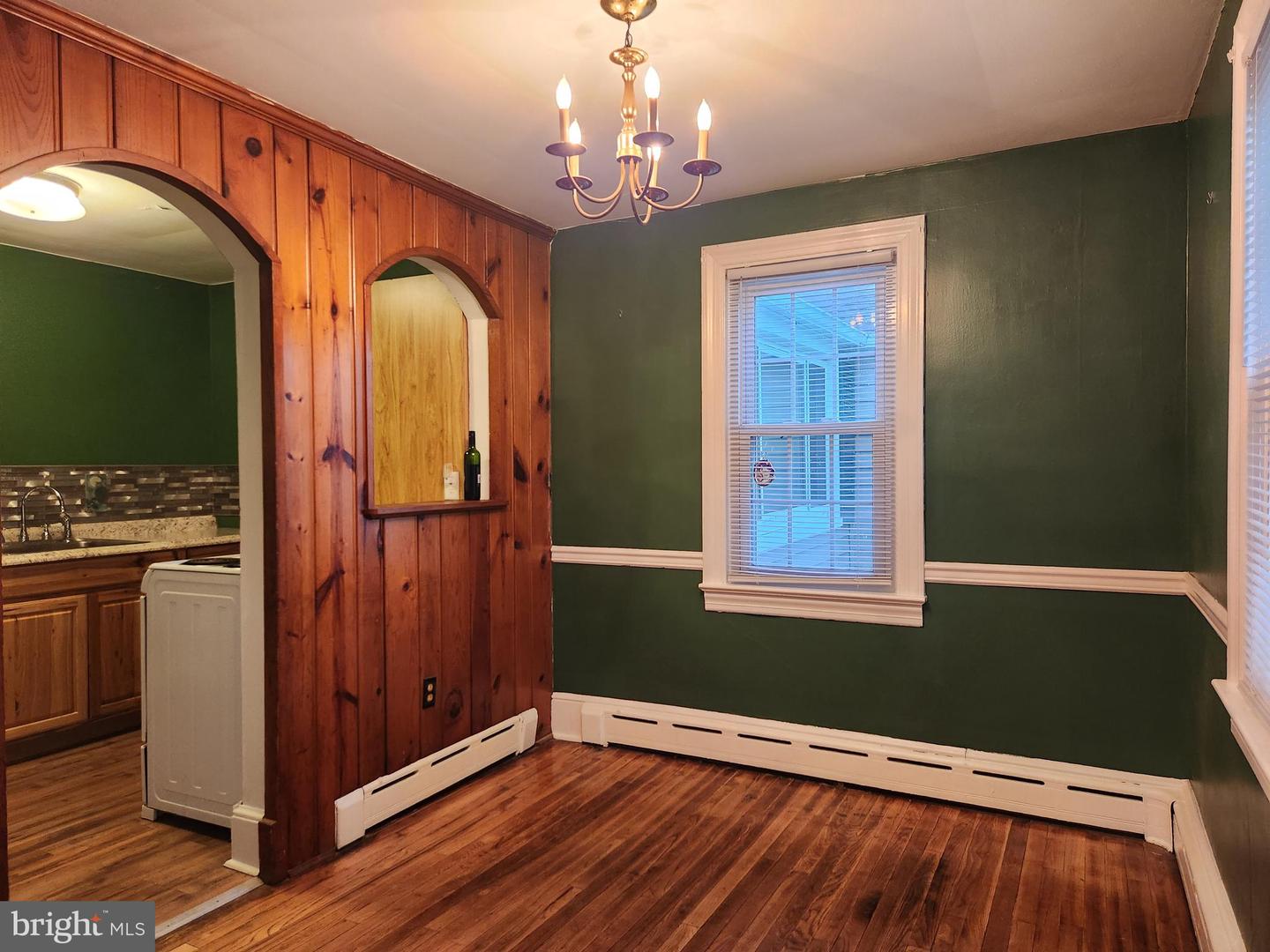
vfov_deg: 58.9
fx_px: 844
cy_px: 476
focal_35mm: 23
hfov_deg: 73.9
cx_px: 635
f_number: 1.8
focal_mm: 5.4
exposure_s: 1/120
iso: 320
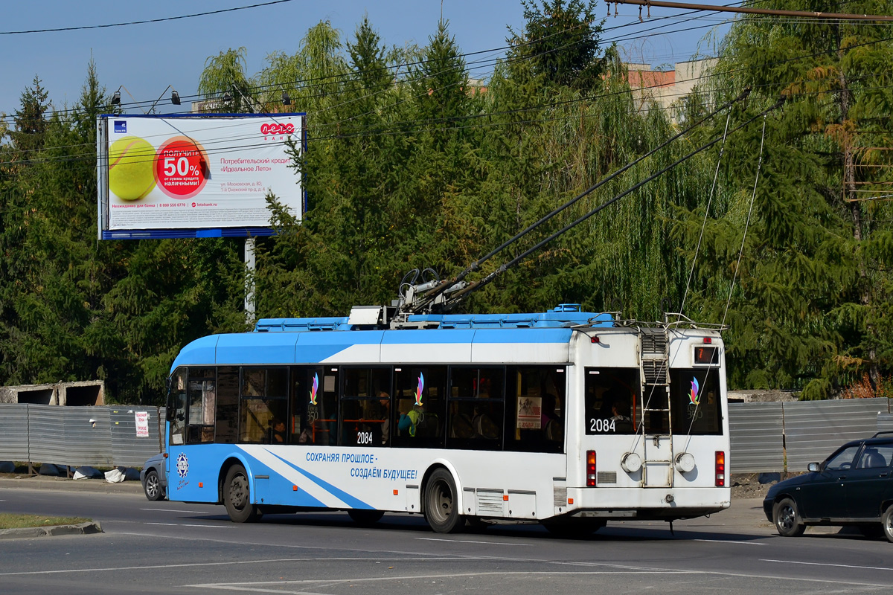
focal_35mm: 120
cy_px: 298
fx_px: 2976
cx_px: 446
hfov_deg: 17.1
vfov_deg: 11.4
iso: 200
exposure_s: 1/800
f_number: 8
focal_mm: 80
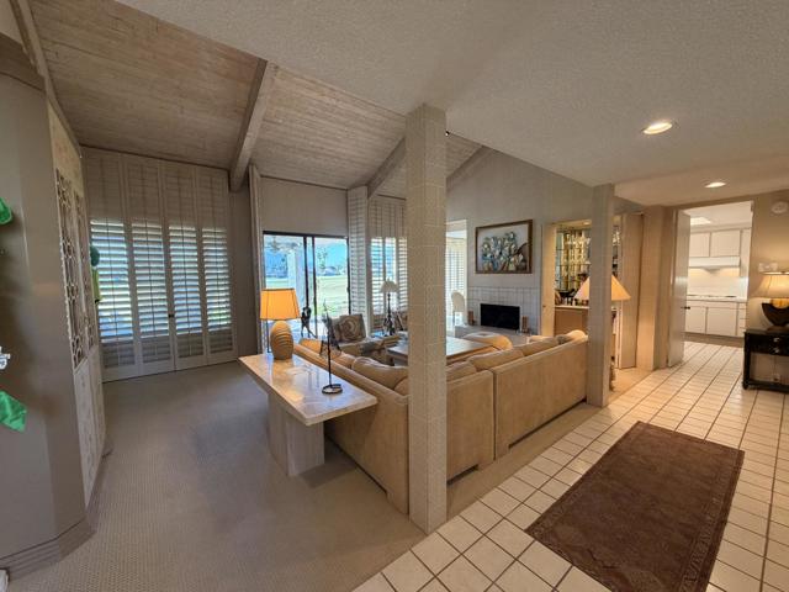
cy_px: 296
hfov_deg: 102.1
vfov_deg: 85.7
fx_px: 319
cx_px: 394
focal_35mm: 14
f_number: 2.2
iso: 160
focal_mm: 2.22
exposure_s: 1/60
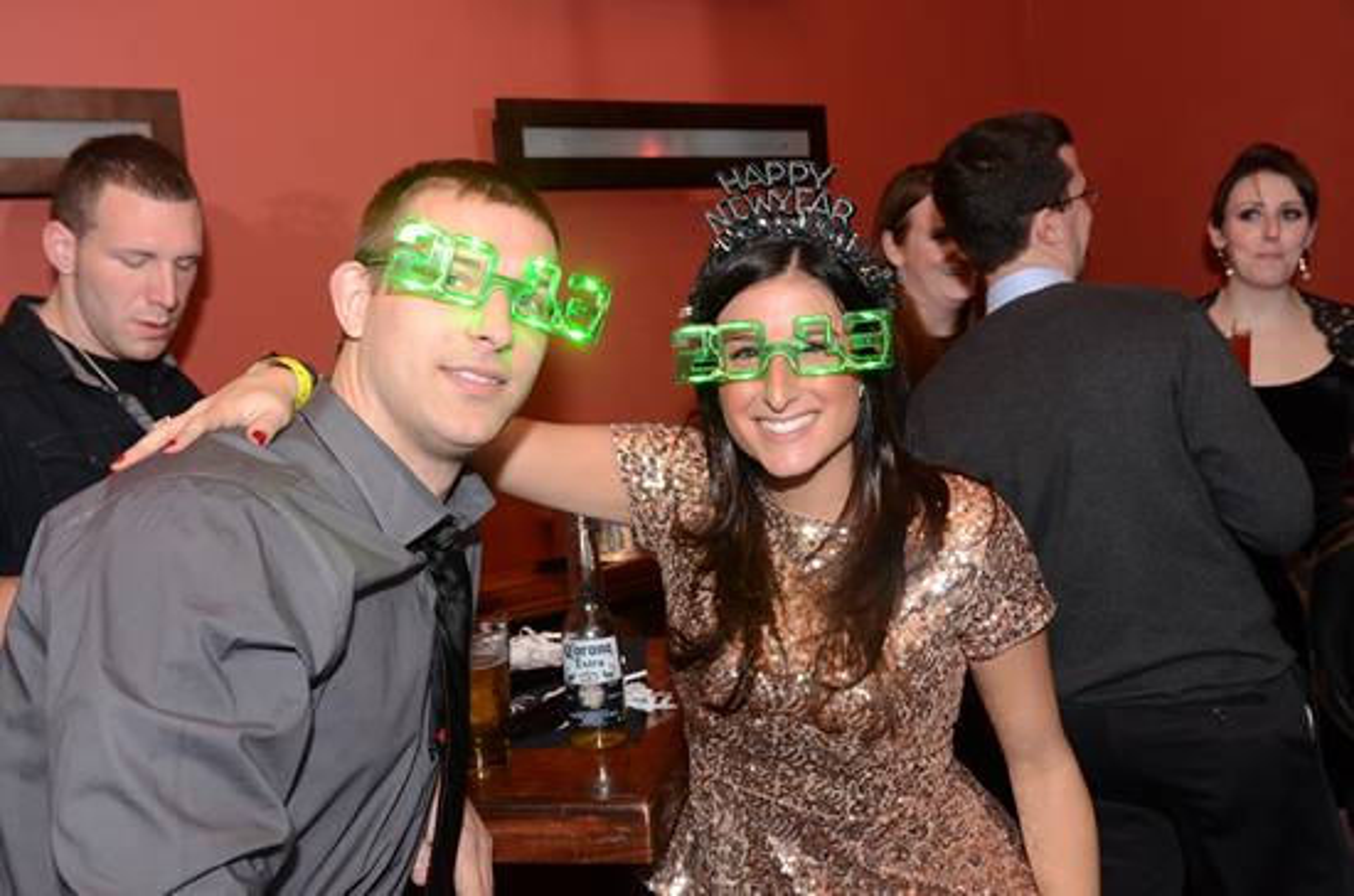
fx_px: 1520
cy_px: 448
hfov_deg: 48.0
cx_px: 677
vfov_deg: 32.9
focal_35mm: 40
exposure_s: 1/15
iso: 1250
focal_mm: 27
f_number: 4.5
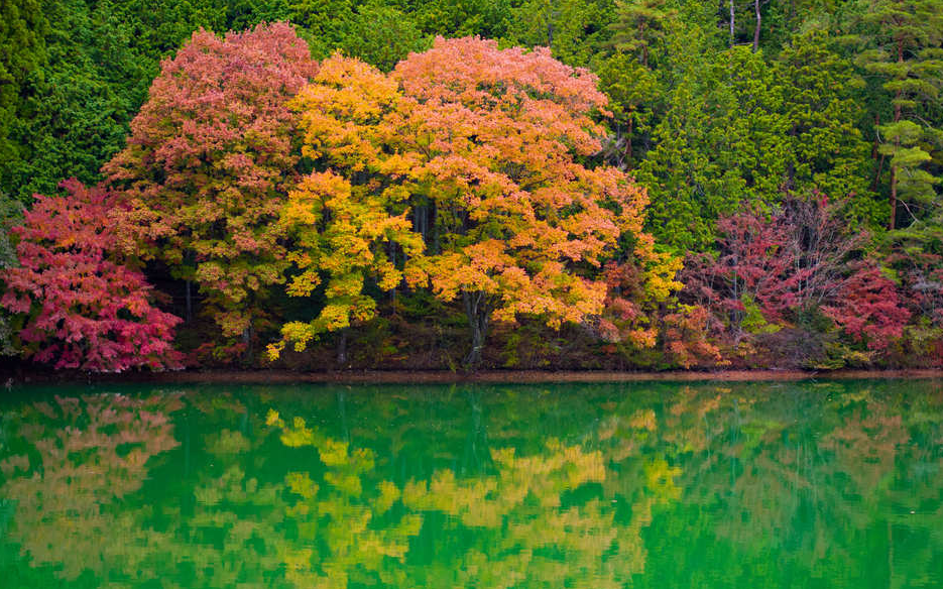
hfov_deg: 29.9
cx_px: 504
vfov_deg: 19.0
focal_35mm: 69
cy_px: 304
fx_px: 1764
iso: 800
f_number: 2.4
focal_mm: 35
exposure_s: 1/400
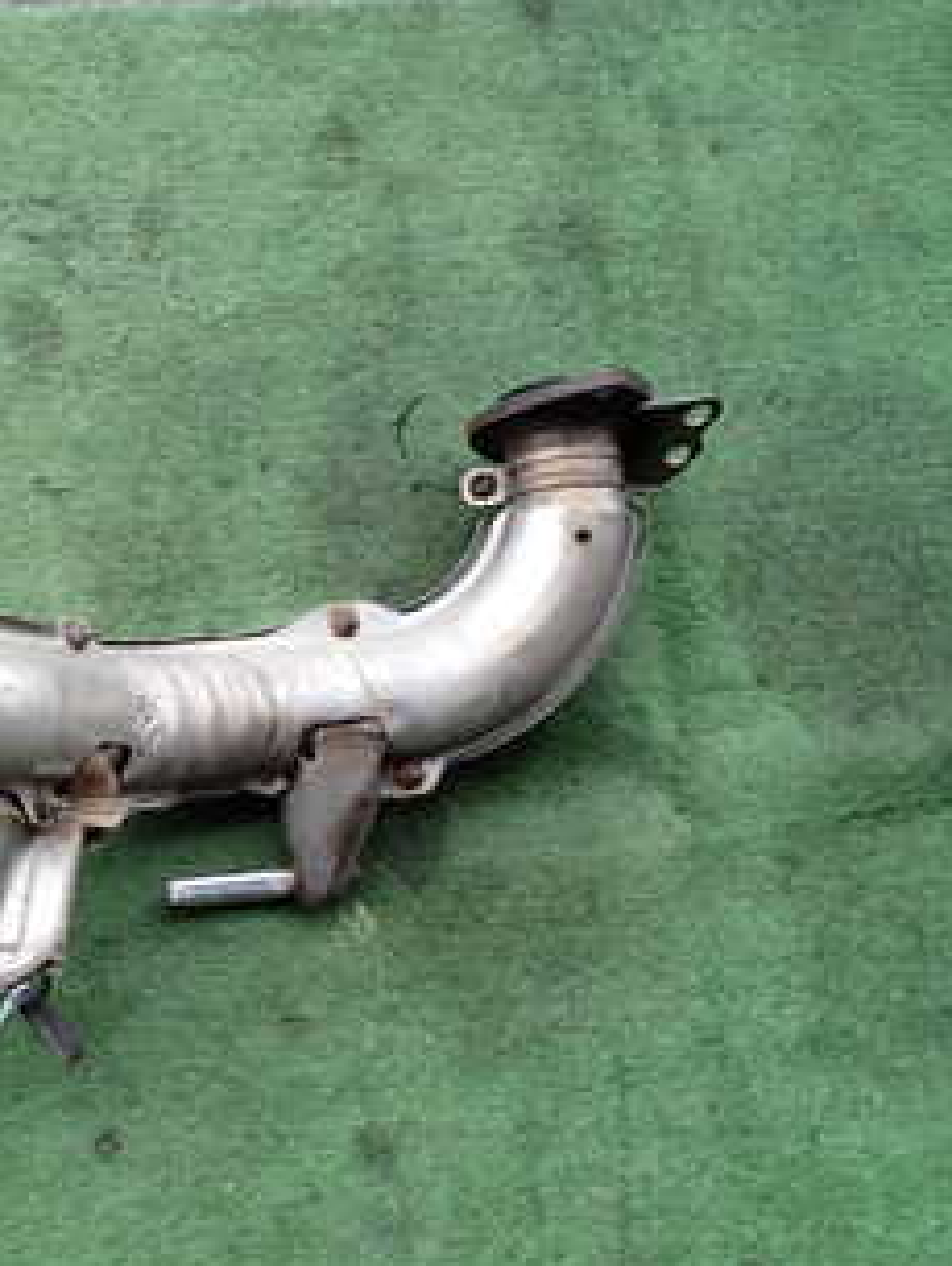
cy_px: 728
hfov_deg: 27.3
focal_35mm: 49
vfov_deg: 38.8
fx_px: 1794
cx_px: -87
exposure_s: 1/125
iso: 125
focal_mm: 4.5
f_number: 2
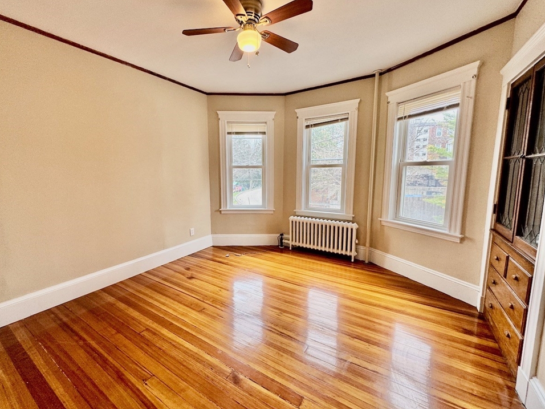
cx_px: 257
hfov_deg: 98.1
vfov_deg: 81.7
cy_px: 200
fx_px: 236
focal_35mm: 15
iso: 80
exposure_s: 1/99
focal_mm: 2.22
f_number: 2.2
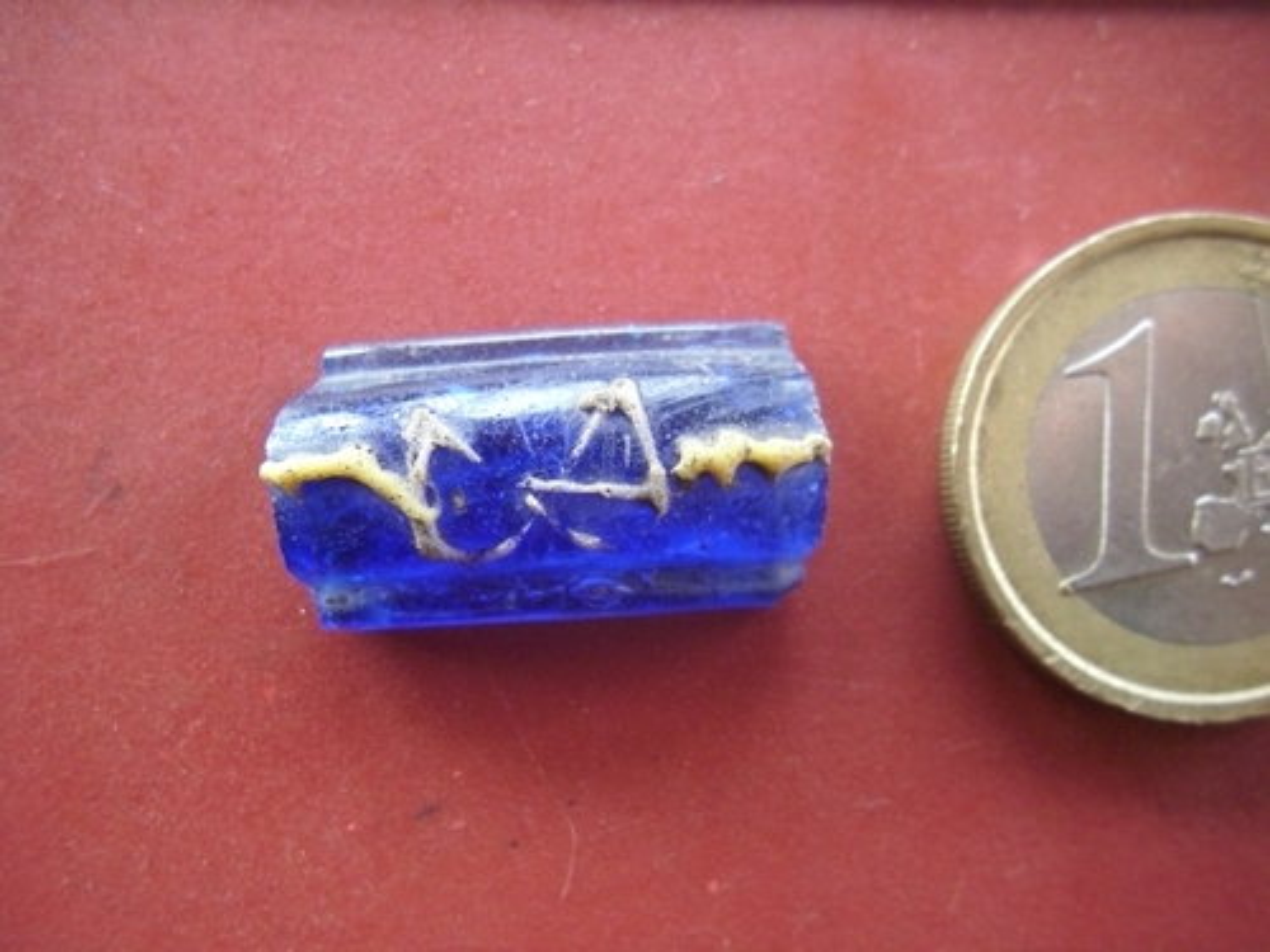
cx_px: 635
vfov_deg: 45.4
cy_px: 476
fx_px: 1137
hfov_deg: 58.4
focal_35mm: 31
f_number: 2.8
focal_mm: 6.2
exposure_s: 1/60
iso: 200
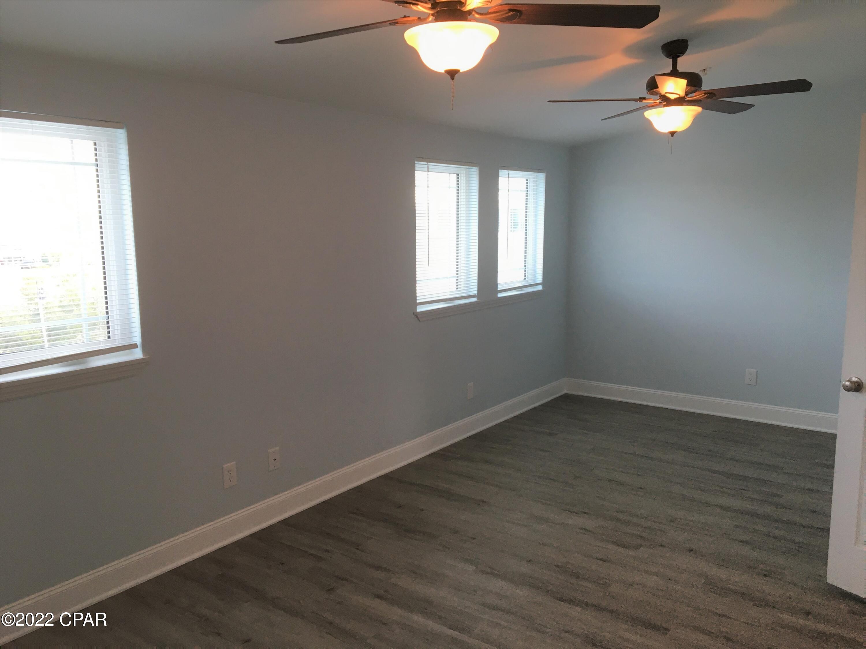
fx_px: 725
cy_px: 324
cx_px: 433
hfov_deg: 61.7
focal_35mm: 29
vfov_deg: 48.2
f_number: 2.2
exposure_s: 1/30
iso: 25
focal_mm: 4.15
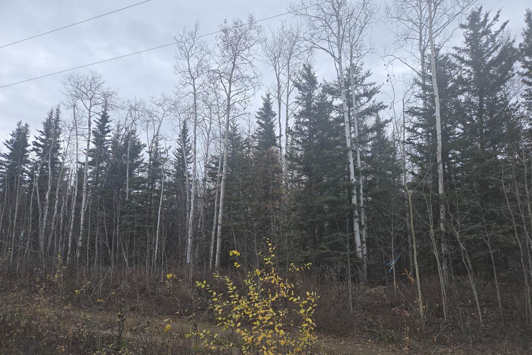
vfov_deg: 53.0
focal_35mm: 24
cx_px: 266
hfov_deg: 73.7
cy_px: 199
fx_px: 355
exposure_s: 1/251
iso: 25
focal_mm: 5.4
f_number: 1.8
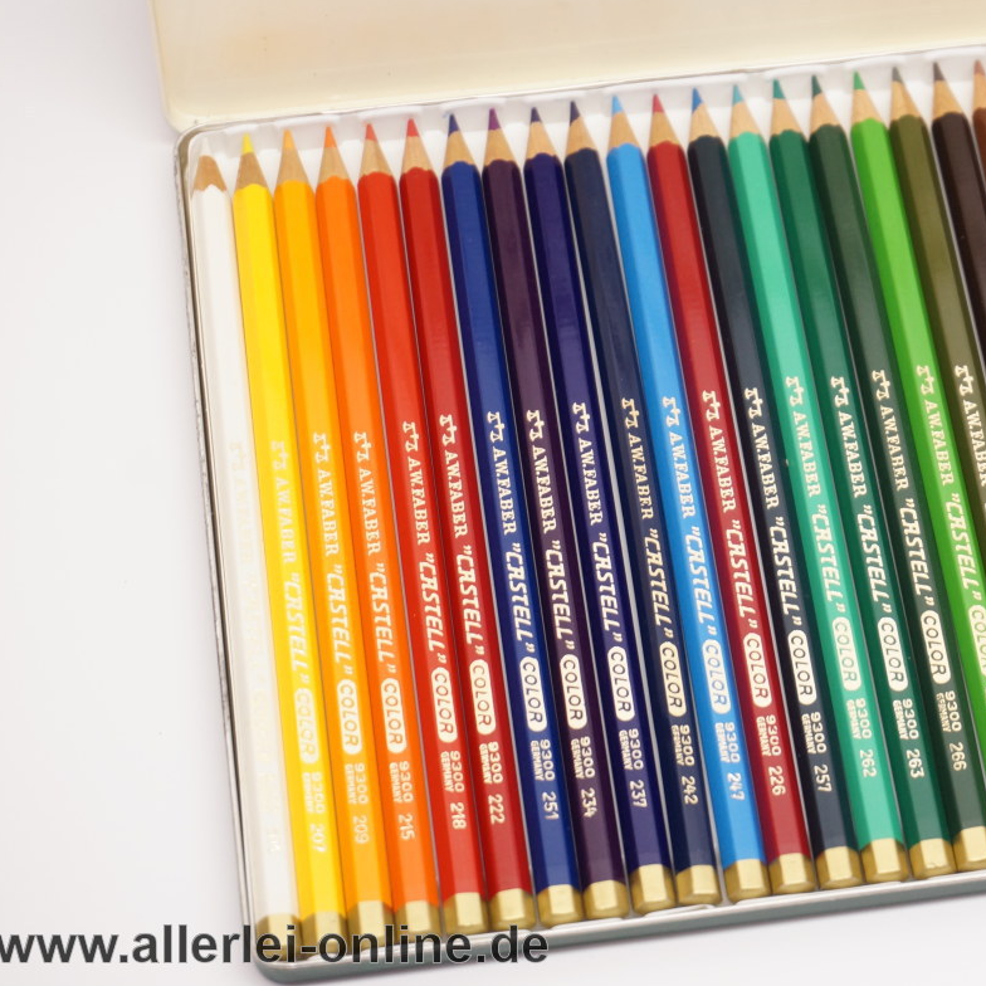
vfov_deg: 16.7
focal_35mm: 104
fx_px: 3351
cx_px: 780
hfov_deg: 16.6
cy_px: 501
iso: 800
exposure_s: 1/30
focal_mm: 50
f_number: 5.6
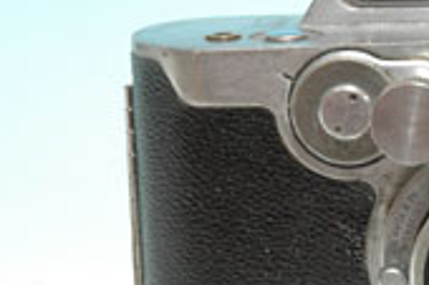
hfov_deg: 6.9
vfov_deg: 4.6
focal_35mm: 297
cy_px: 135
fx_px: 3536
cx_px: 512
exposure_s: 1.3
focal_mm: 70
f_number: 13
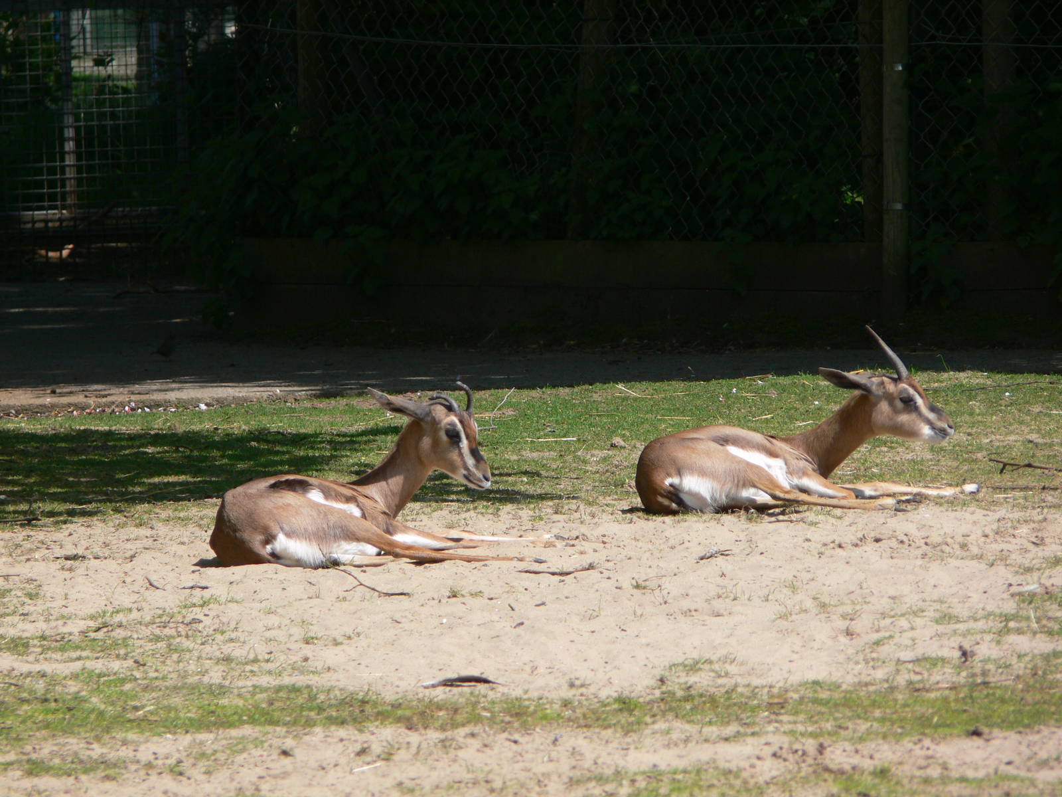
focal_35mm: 420
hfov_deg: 4.7
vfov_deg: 3.5
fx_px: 12885
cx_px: 531
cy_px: 398
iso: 80
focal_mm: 88.8
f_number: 5.6
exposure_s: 1/320
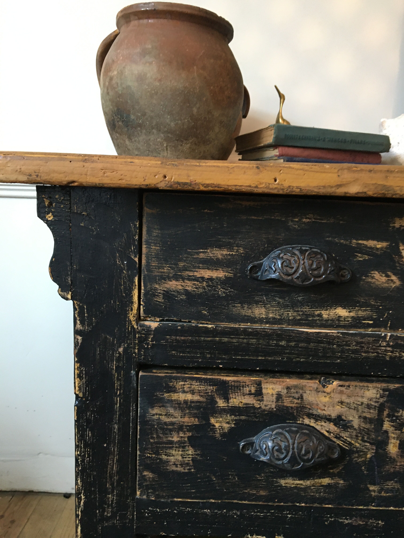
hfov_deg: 48.2
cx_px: 202
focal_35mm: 29
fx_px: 451
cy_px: 269
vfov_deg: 61.7
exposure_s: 1/33
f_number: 2.2
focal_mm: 4.15
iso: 200
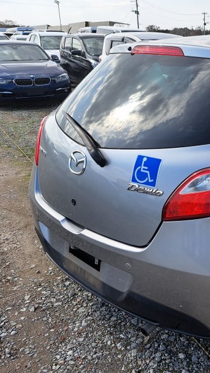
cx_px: 217
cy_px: 184
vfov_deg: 54.0
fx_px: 366
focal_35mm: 37
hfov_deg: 29.6
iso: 50
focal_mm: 5.23
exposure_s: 1/739
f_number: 1.8
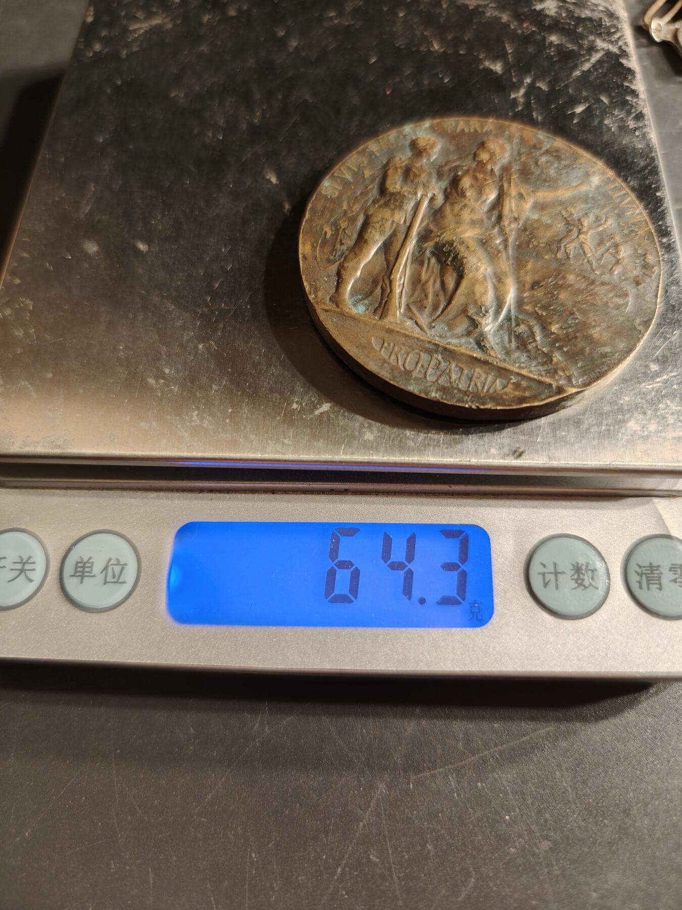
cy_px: 455
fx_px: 604
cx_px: 341
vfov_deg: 73.9
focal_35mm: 23
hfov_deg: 58.9
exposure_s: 1/127
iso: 250
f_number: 1.6
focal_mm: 6.06
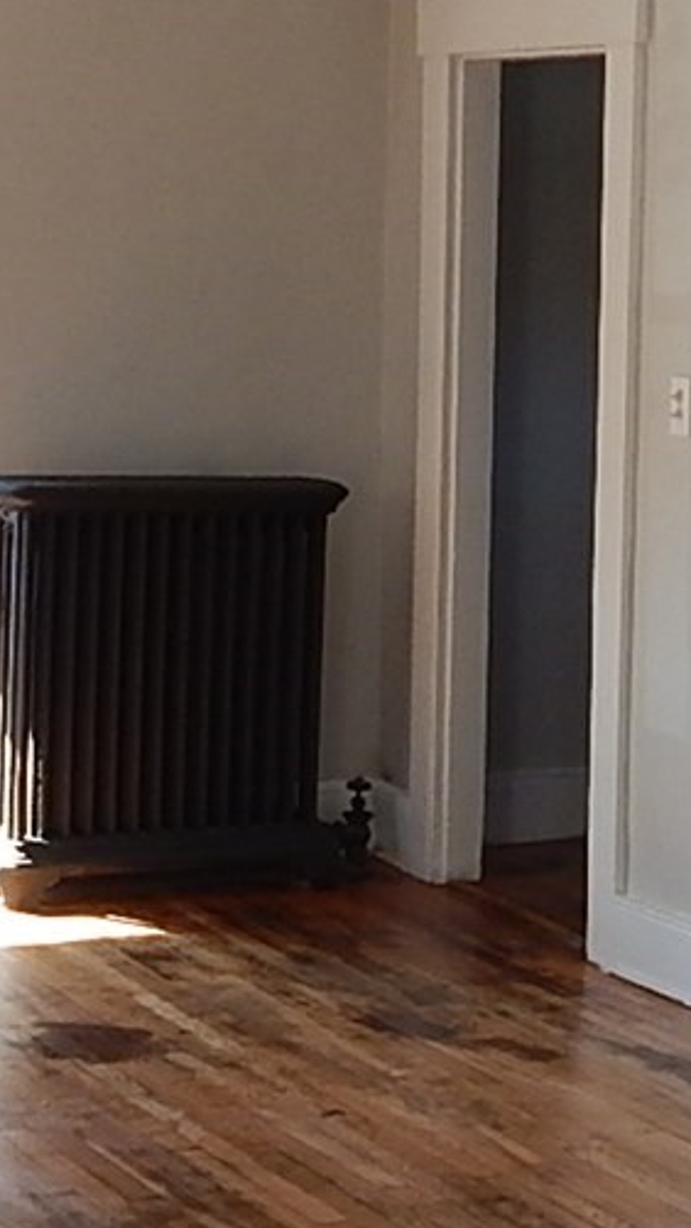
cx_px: 542
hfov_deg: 12.3
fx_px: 3191
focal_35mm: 98
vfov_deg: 21.8
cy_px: 650
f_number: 3
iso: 125
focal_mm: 4
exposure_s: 1/60
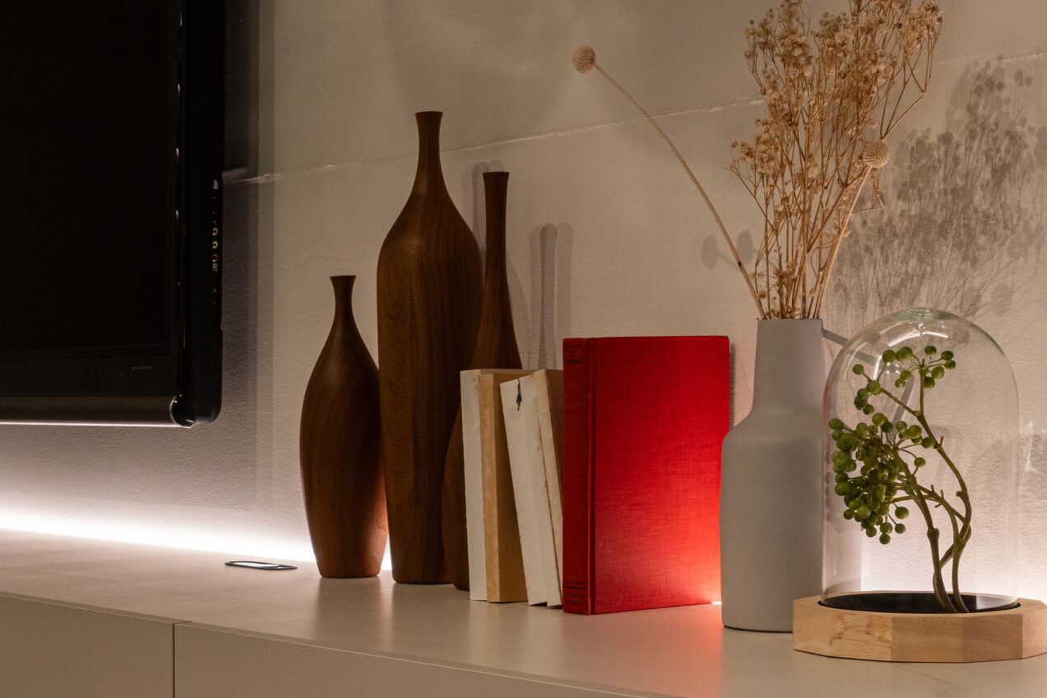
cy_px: 555
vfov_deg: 19.8
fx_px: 1978
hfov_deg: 29.4
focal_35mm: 68
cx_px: 317
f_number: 13
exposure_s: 1/8
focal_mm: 34
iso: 800
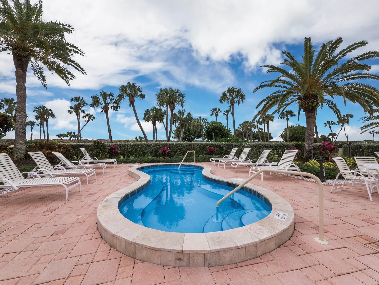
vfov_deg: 85.7
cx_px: 190
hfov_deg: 102.1
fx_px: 153
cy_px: 142
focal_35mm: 14
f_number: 11
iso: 400
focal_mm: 7
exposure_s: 1/320
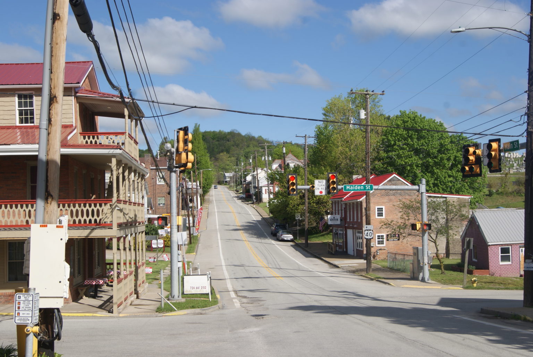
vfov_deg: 25.8
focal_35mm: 52
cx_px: 266
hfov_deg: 37.8
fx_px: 778
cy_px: 178
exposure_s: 1/160
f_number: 13
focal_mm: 35
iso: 100
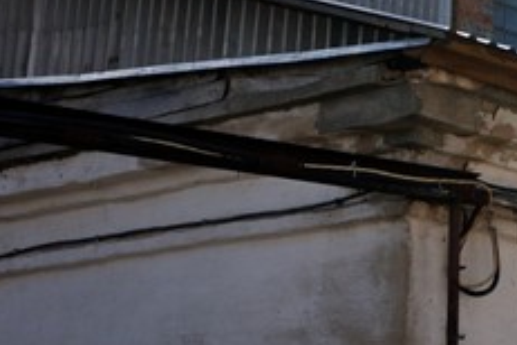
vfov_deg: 9.8
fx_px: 2010
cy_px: 248
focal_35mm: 140
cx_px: 927
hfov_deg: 13.2
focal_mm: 24
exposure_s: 1/320
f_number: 9
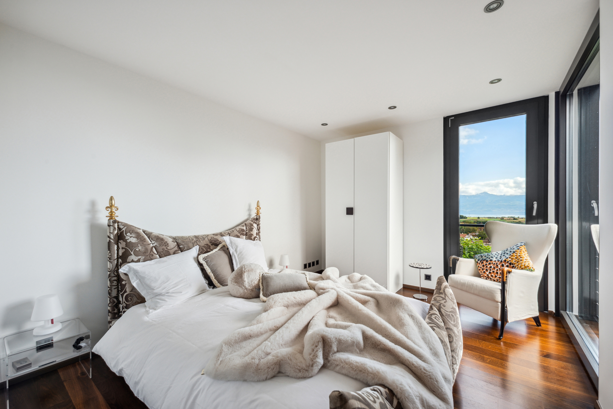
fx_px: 238
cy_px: 204
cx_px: 306
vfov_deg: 81.3
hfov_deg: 104.2
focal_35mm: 14
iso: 200
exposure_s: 1/60
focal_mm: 14
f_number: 8
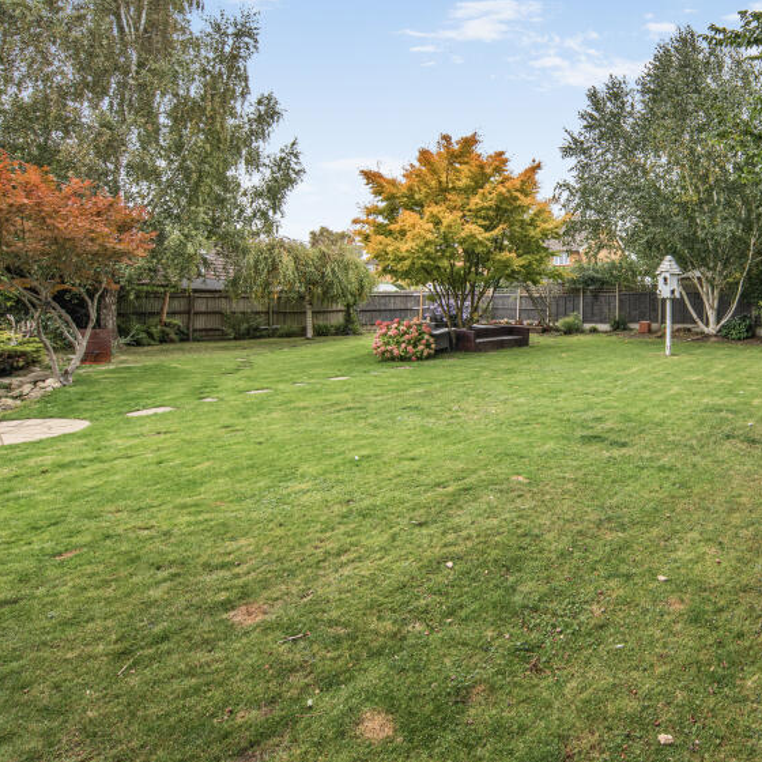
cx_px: 595
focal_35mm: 28
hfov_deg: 54.0
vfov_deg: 56.8
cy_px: 300
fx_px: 697
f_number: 8
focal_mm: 18
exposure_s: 1/60
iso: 80
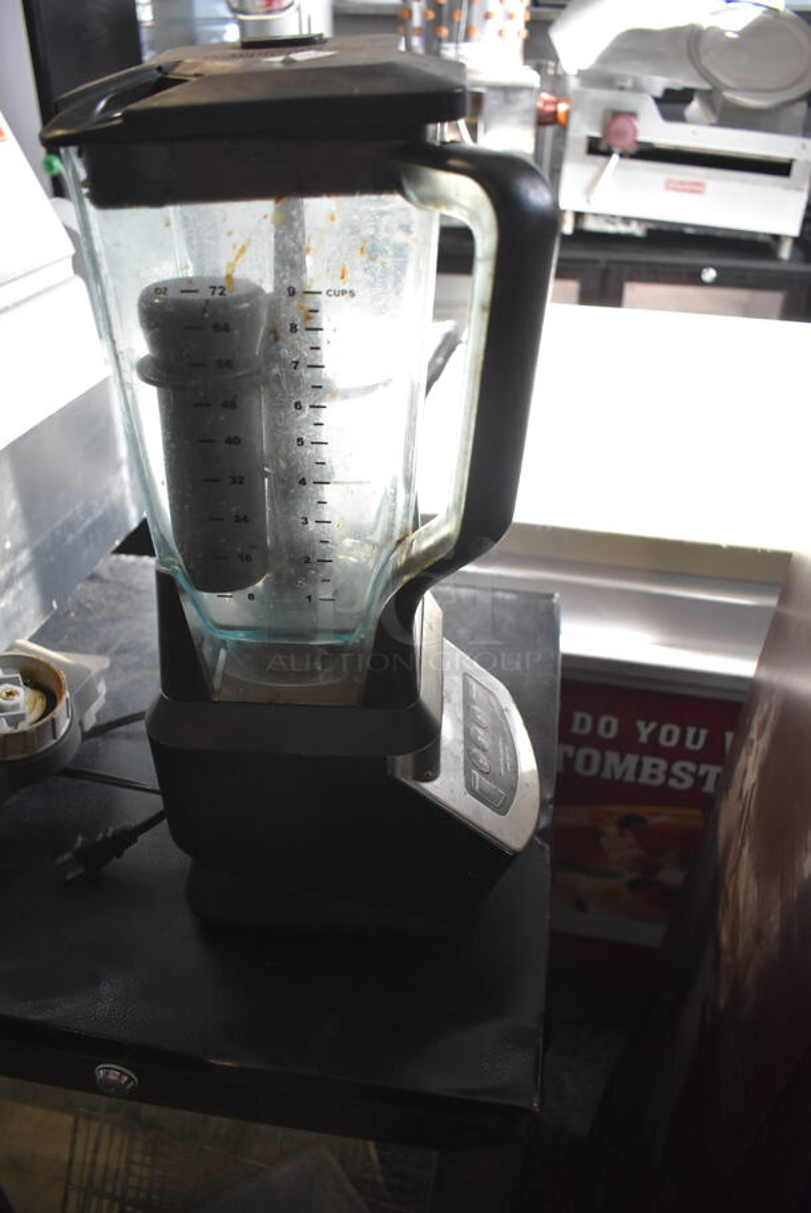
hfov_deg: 48.0
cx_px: 406
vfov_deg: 67.3
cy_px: 606
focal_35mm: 27
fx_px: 911
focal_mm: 18
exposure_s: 1/125
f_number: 3.5
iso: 1100
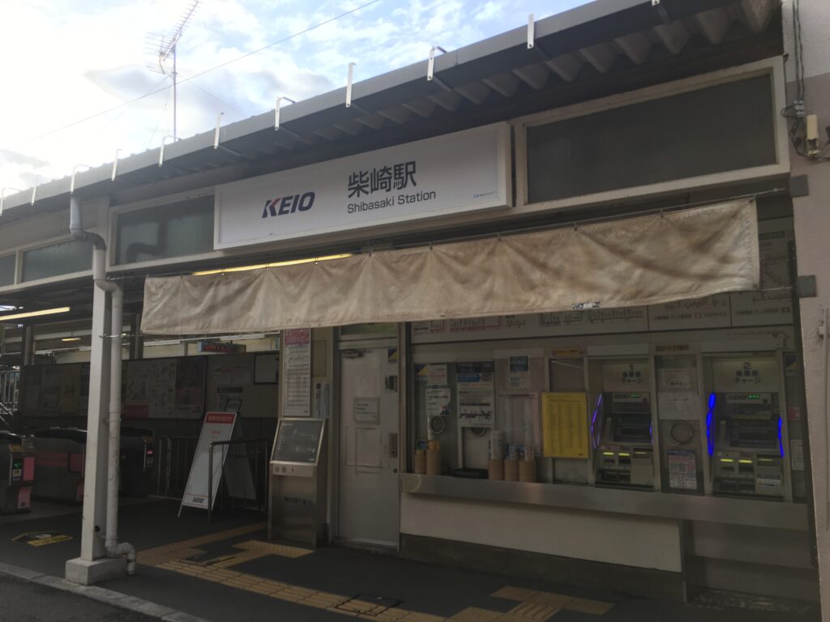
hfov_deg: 61.7
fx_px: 695
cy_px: 311
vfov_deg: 48.2
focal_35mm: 29
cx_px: 415
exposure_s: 1/472
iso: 25
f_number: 2.2
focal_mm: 4.15
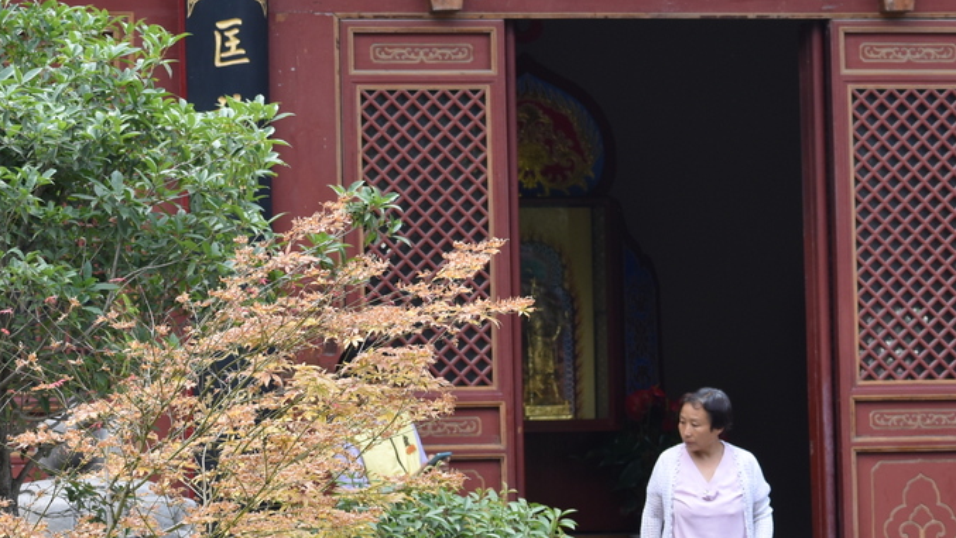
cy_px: 73
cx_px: 425
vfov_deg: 6.2
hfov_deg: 11.0
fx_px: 4944
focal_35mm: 195
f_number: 5.6
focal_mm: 70
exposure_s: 1/250
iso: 220
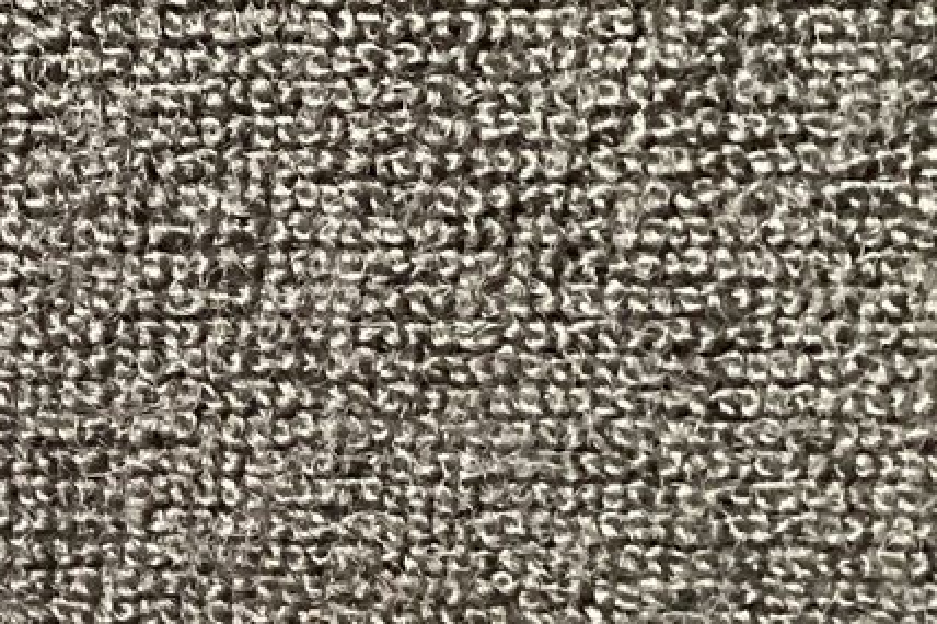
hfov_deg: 16.1
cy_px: 675
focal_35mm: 114
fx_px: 2966
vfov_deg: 11.8
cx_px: -559
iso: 320
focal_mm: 3.3
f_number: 2.4
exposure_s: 1/60
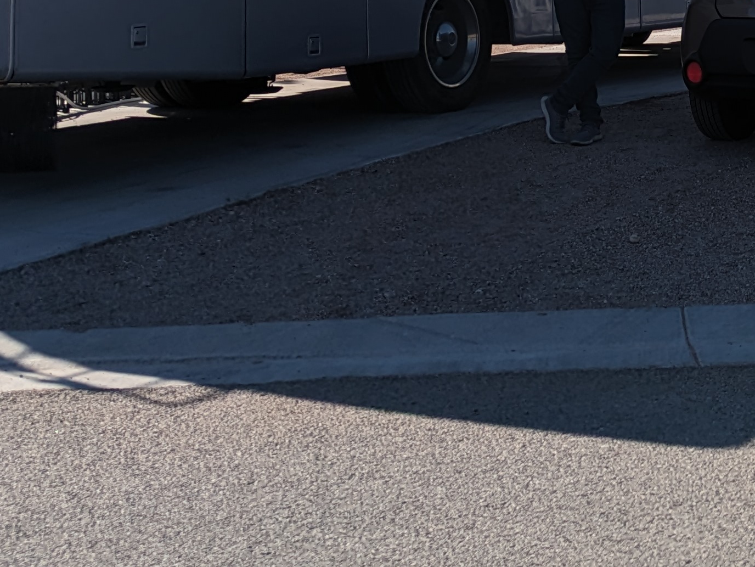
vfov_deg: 16.5
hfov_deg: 22.7
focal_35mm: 84
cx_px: 689
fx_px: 1833
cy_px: -202
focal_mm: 5.43
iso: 45
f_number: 1.89
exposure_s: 1/2451
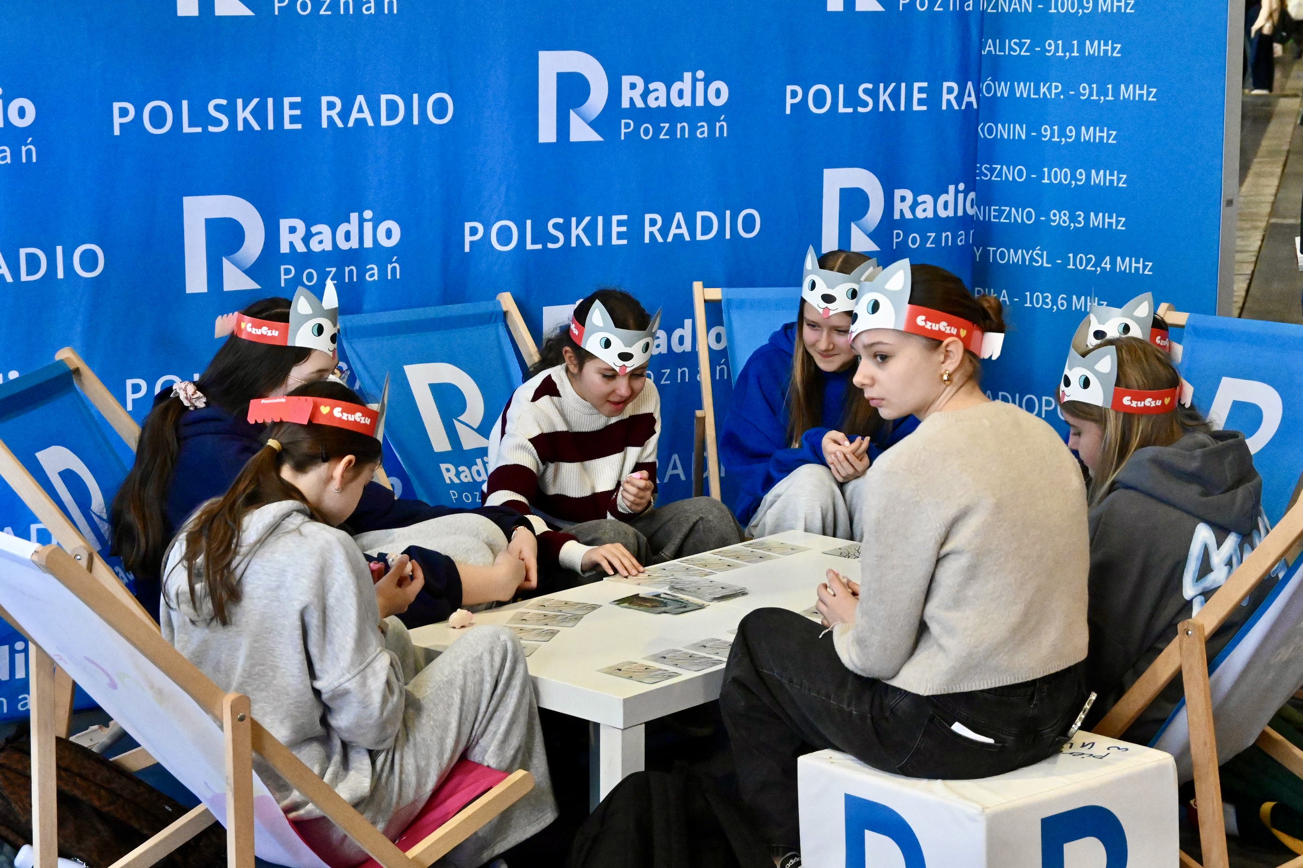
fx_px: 2443
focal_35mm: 68
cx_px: 652
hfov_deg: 29.9
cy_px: 434
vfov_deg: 20.2
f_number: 6
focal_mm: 45
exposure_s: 1/500
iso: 9000
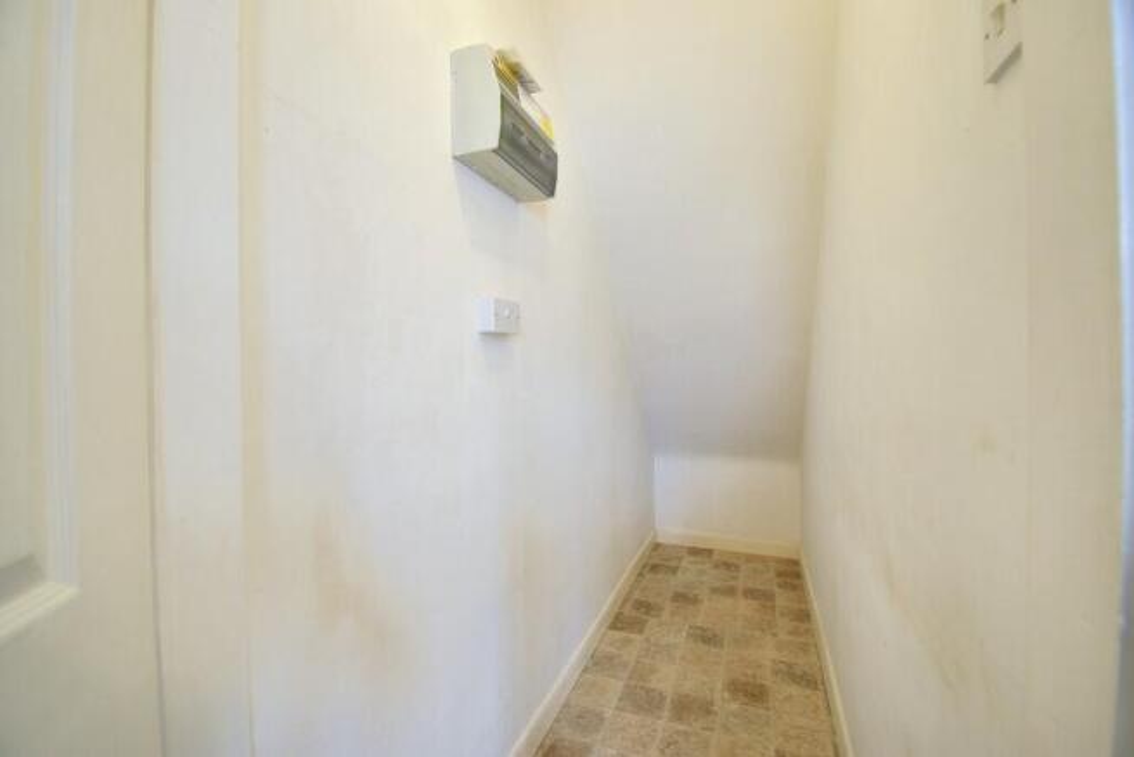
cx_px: 567
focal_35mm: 15
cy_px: 378
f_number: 4.5
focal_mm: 10
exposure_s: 1/15
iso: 180
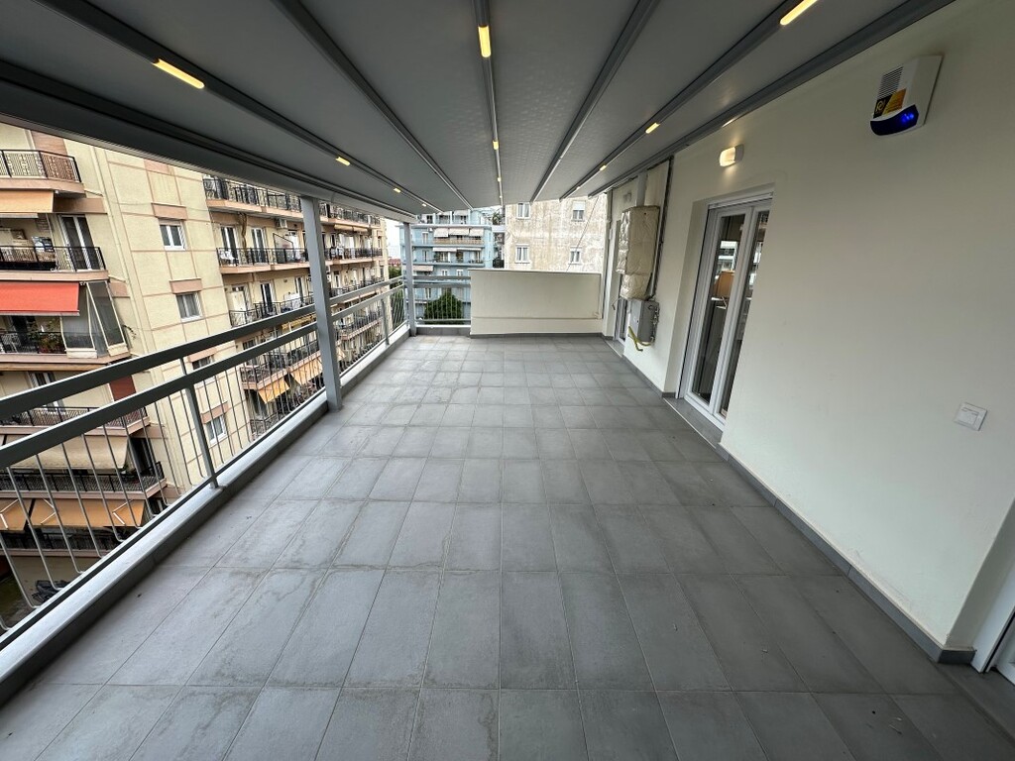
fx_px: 411
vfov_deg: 85.7
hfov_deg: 102.1
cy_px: 380
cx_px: 508
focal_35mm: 14
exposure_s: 1/393
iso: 40
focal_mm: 2.22
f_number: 2.2
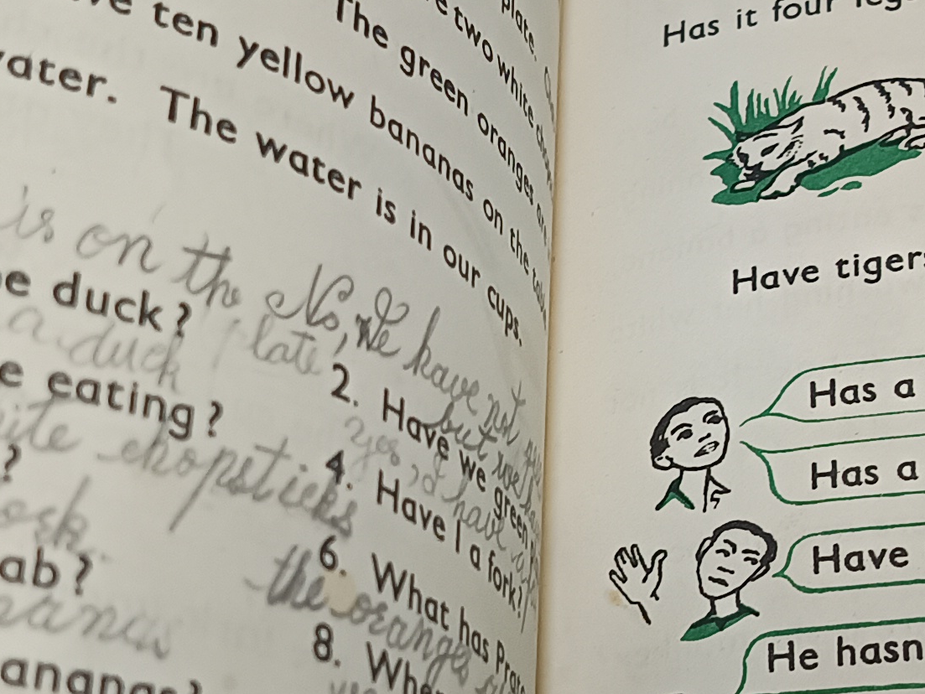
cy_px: 405
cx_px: 646
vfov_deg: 17.0
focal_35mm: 87
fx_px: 2326
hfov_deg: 22.4
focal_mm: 5.31
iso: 847
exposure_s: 1/33.3
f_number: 1.7
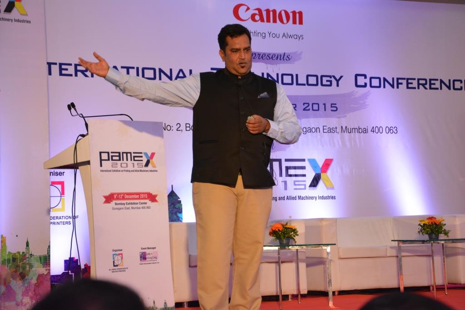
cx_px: 232
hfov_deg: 20.6
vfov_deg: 13.8
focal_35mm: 99
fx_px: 1279
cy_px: 155
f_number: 5.3
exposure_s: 1/100
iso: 2200
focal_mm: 66
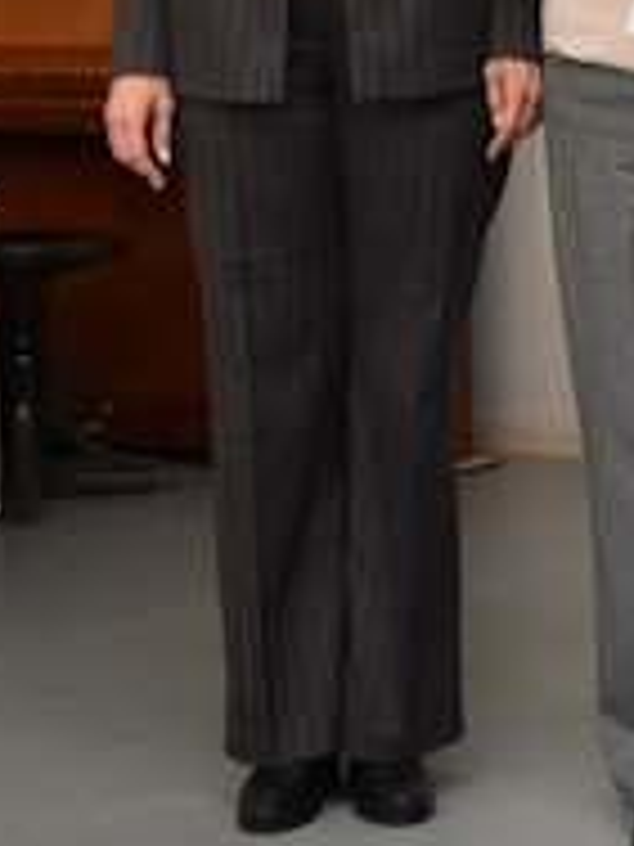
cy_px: -65
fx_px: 3297
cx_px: 1120
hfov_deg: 10.4
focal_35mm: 135
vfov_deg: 14.3
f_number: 4.5
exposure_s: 1/80
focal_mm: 22
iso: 800
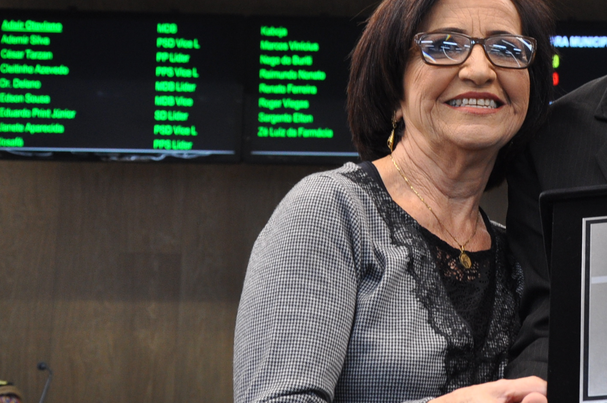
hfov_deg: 18.3
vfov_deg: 12.4
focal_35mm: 110
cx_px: 541
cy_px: 192
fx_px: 1853
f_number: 5.6
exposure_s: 1/30
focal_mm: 32
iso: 500
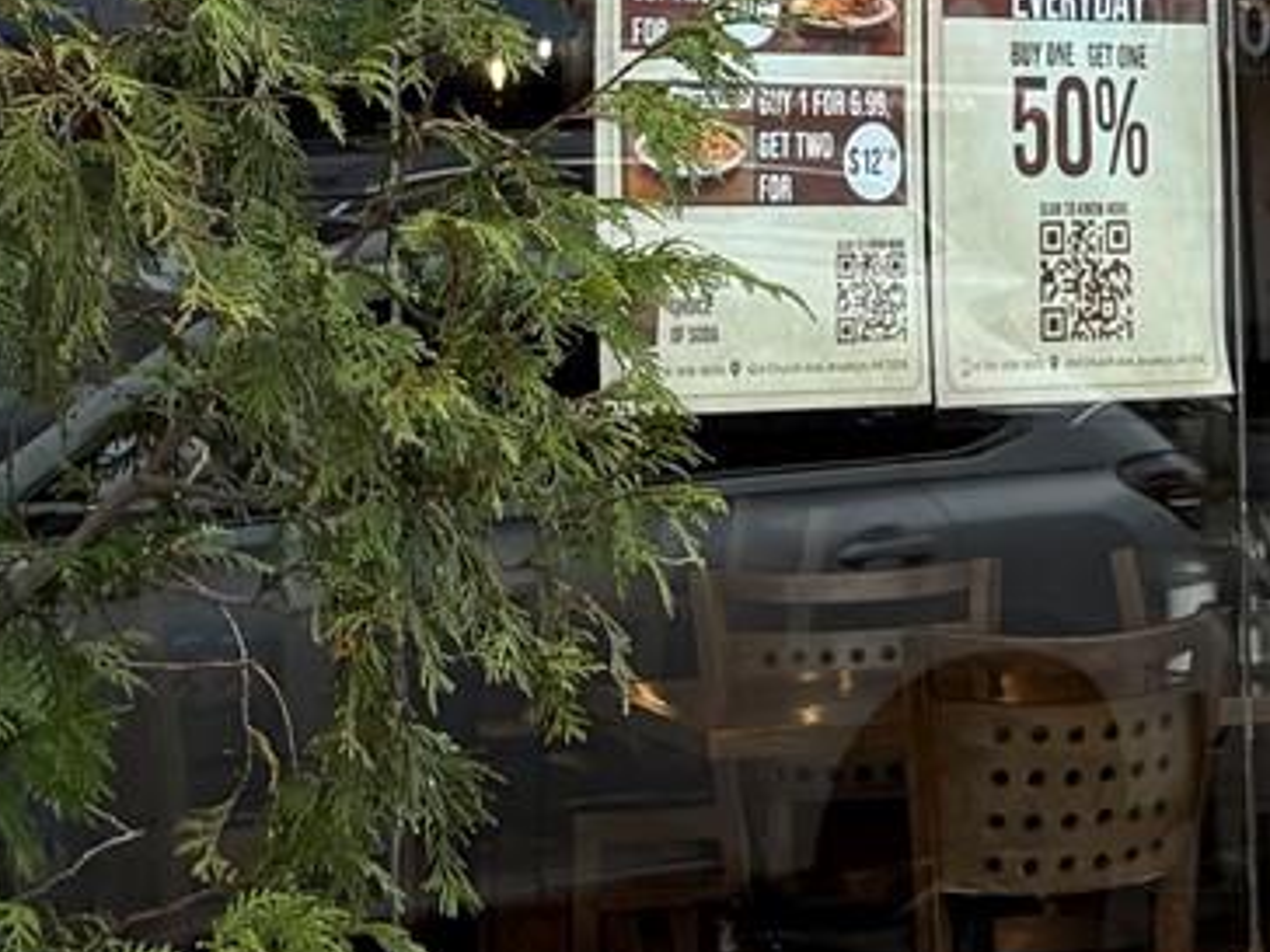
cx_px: 1005
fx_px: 4953
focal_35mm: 135
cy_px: -279
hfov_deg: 14.5
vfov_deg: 10.7
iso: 100
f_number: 1.78
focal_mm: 6.76
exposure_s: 1/1192
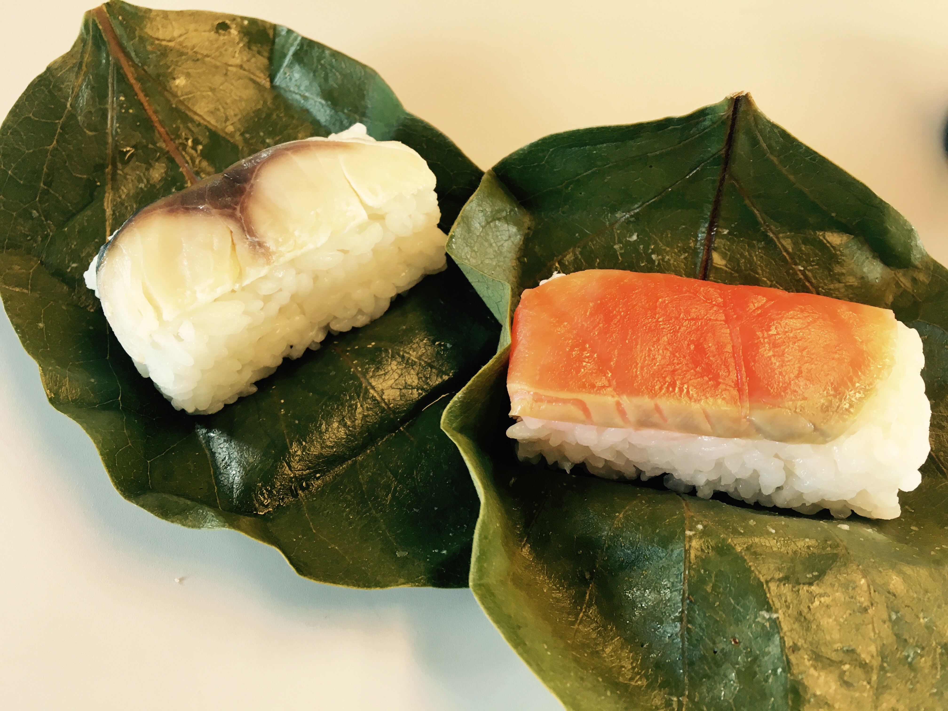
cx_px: 474
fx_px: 794
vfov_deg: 48.2
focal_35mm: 29
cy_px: 356
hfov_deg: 61.7
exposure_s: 1/30
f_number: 2.2
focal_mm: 4.15
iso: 50
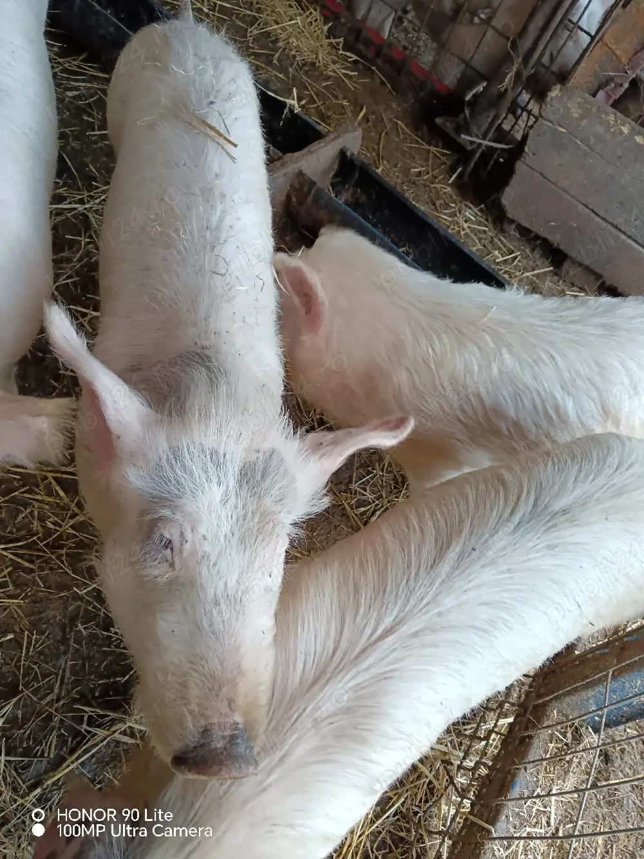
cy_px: 430
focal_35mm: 27
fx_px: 670
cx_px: 322
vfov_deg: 65.3
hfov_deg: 51.4
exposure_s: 1/120
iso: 316
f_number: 1.9
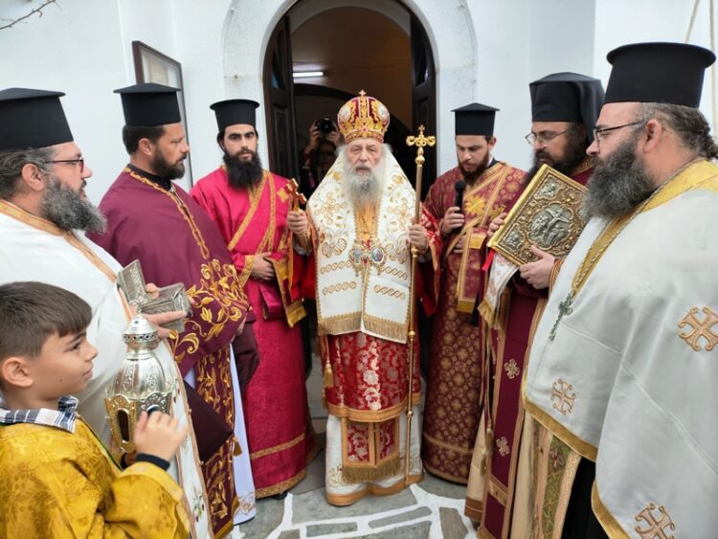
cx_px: 359
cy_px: 270
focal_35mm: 24
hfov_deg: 71.6
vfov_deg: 56.8
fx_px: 498
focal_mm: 4.68
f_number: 1.8
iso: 50
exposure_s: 1/182
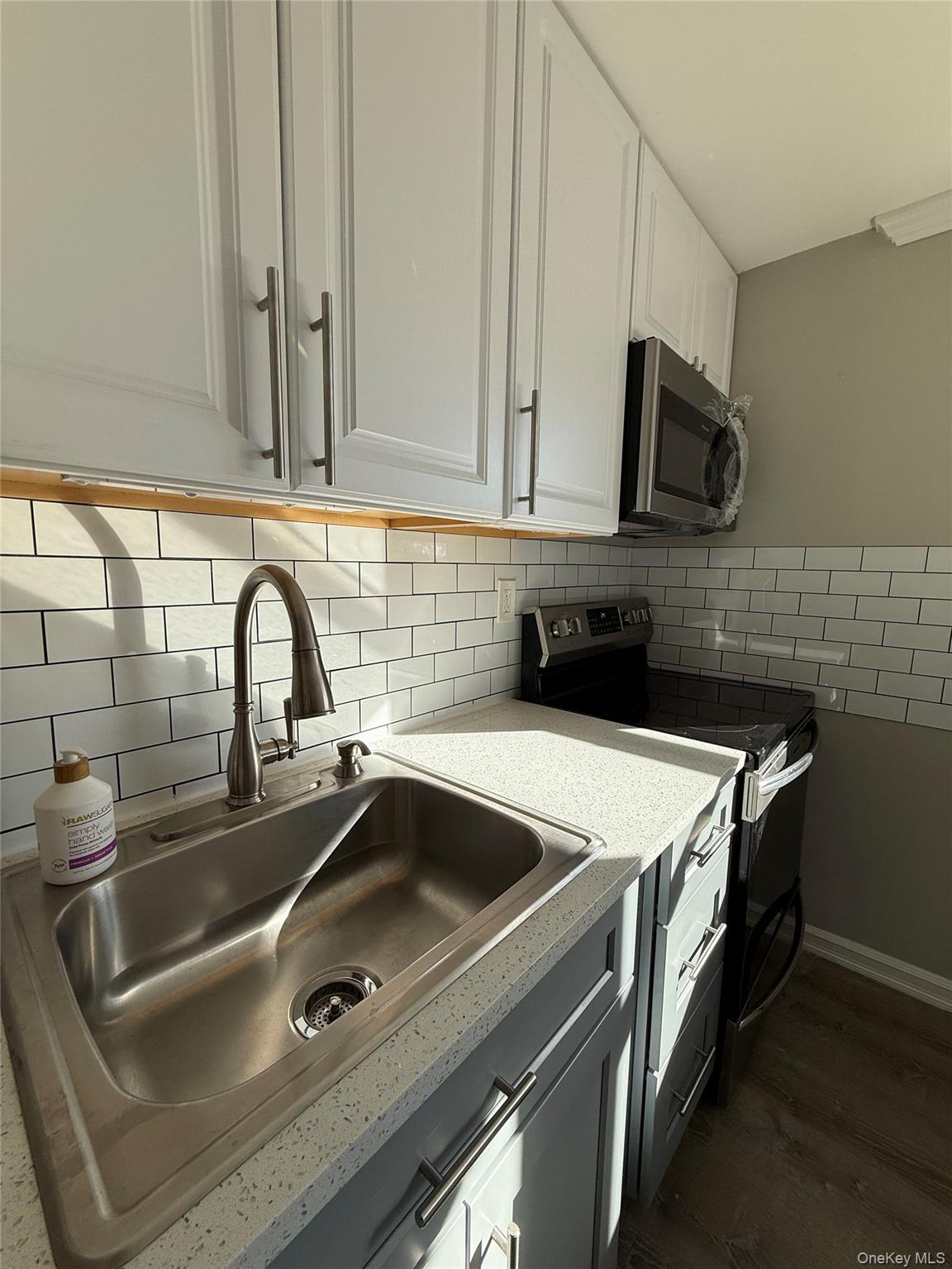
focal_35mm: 14
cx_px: 476
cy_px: 634
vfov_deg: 102.1
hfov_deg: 85.7
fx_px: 513
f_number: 2.2
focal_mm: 2.22
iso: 50
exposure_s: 1/312
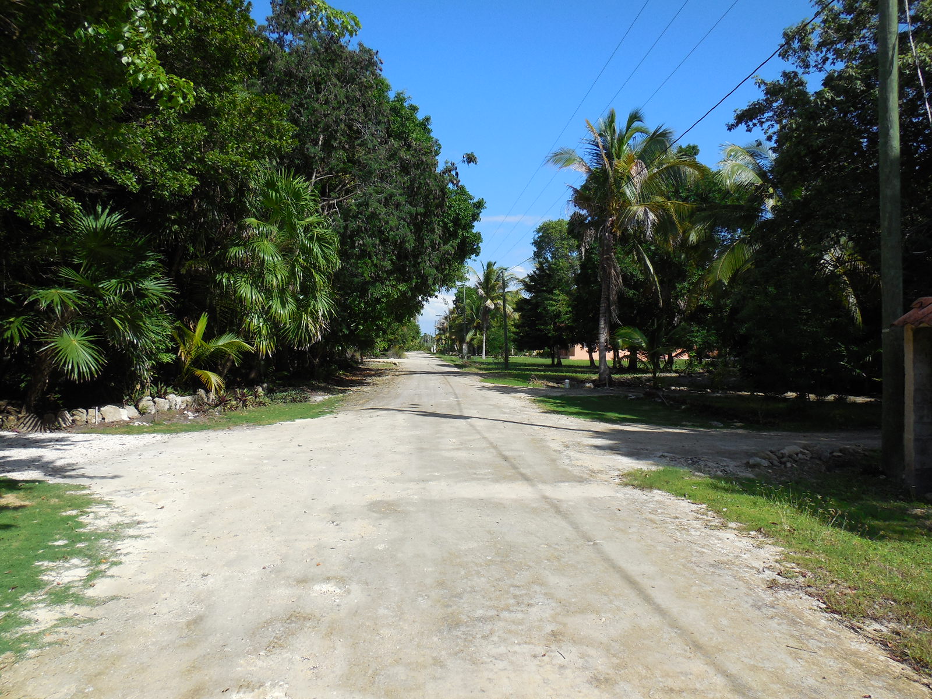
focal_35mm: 25
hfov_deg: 69.4
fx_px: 673
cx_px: 466
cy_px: 350
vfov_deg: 54.9
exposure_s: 1/2000
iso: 125
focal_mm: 4.5
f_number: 3.1
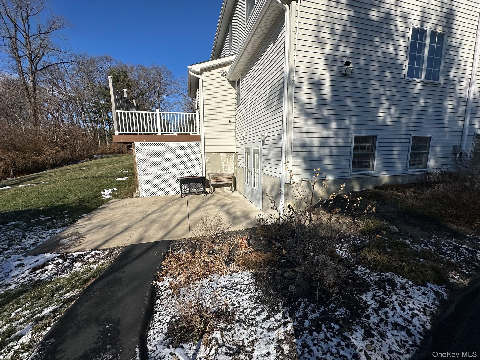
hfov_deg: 102.1
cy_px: 180
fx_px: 194
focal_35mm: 14
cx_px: 240
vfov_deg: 85.7
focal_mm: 2.22
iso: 50
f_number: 2.2
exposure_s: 1/5291
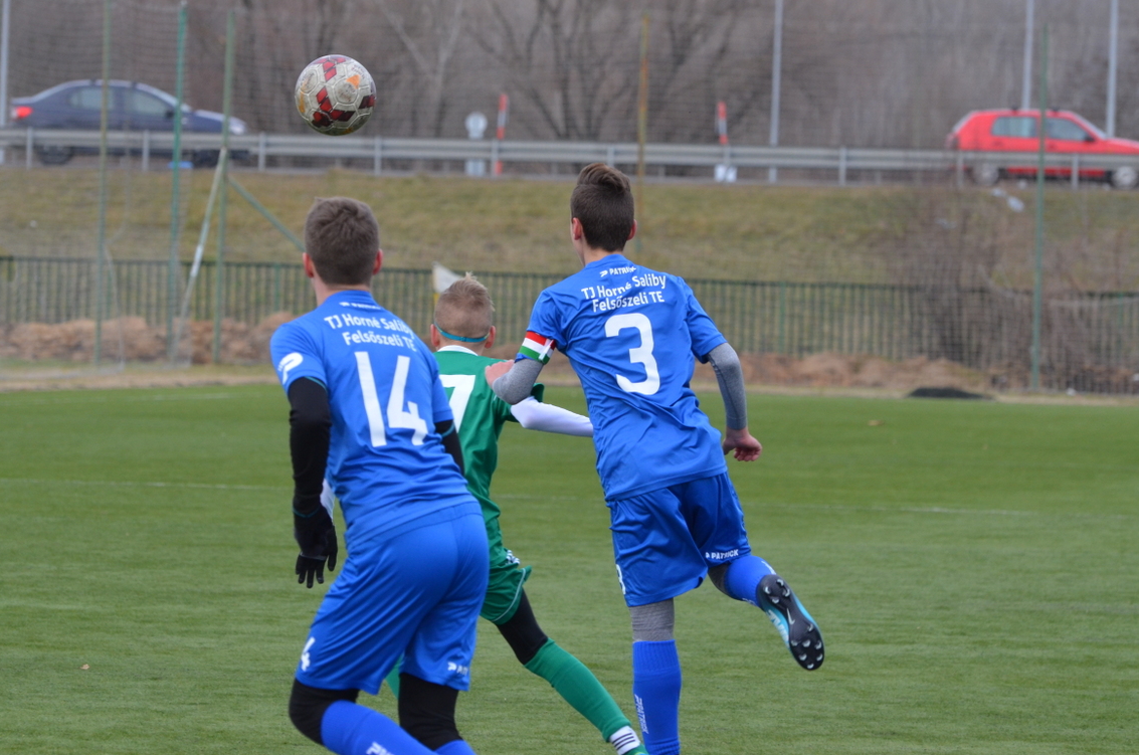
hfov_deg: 7.6
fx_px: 8527
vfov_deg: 5.1
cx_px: 554
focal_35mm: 270
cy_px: 357
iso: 800
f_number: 6.3
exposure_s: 1/640
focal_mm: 170
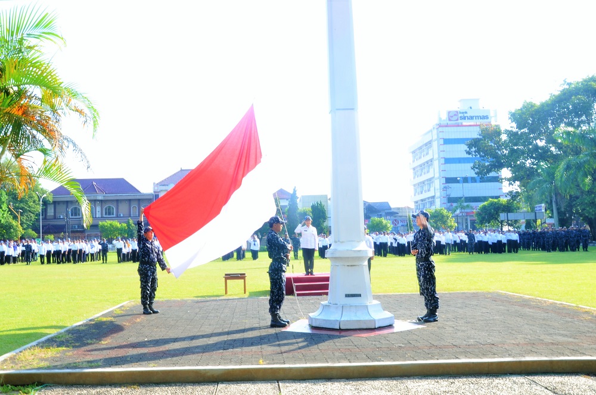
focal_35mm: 33
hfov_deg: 57.3
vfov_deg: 39.9
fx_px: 546
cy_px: 198
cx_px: 298
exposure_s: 1/10
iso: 200
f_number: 25
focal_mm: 22
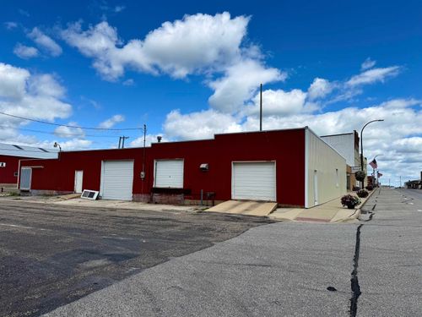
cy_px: 158
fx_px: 293
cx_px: 211
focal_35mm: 24
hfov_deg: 71.6
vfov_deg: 56.8
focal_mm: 6.76
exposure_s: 1/6410
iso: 80
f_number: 1.78
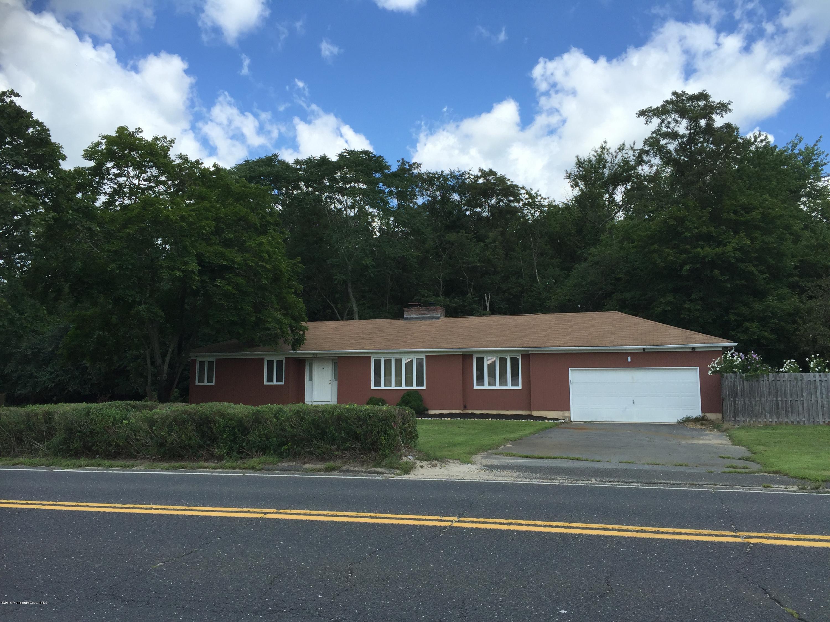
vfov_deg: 48.2
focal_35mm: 29
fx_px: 695
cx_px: 415
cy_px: 311
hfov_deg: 61.7
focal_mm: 4.15
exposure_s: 1/1522
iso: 32
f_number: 2.2
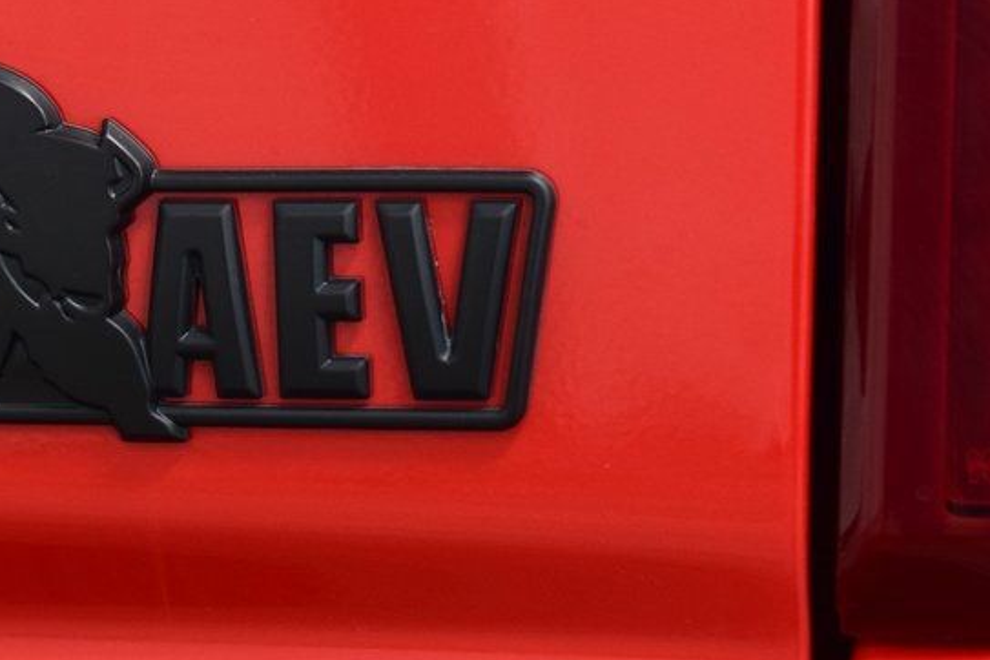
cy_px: 291
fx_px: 5445
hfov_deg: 10.3
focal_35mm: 198
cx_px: 88
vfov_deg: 6.9
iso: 1600
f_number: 5.6
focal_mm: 70
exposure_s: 1/30
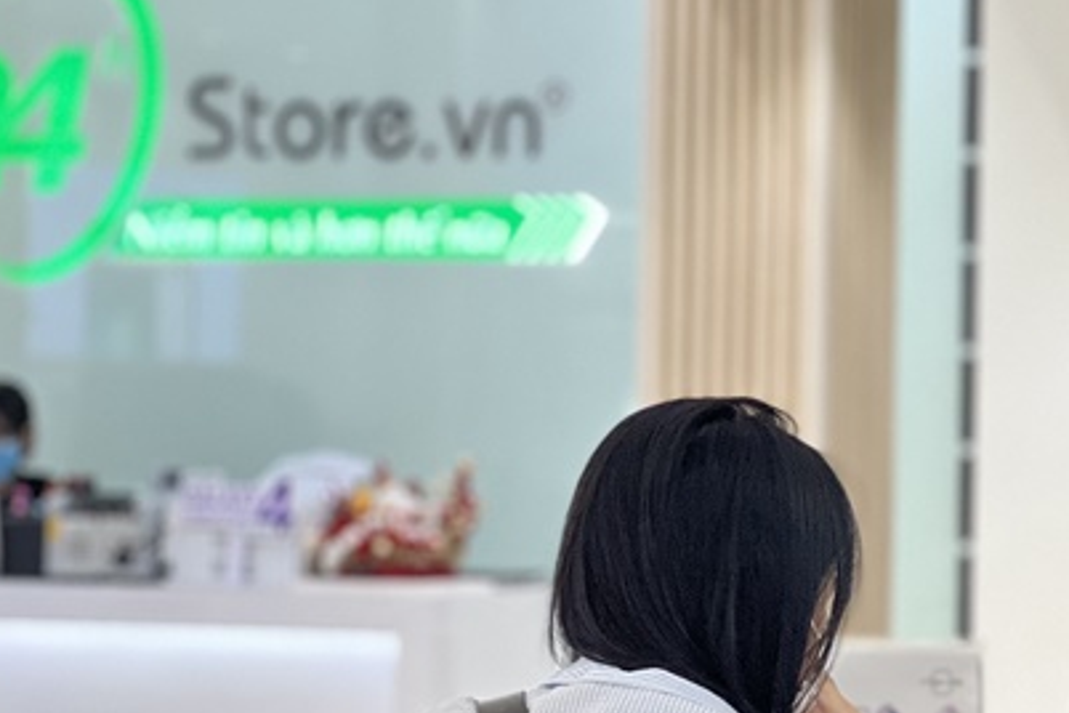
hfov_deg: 12.8
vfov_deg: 8.6
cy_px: 446
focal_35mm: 159
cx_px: 988
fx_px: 4721
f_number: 2.8
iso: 250
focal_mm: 9
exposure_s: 1/100
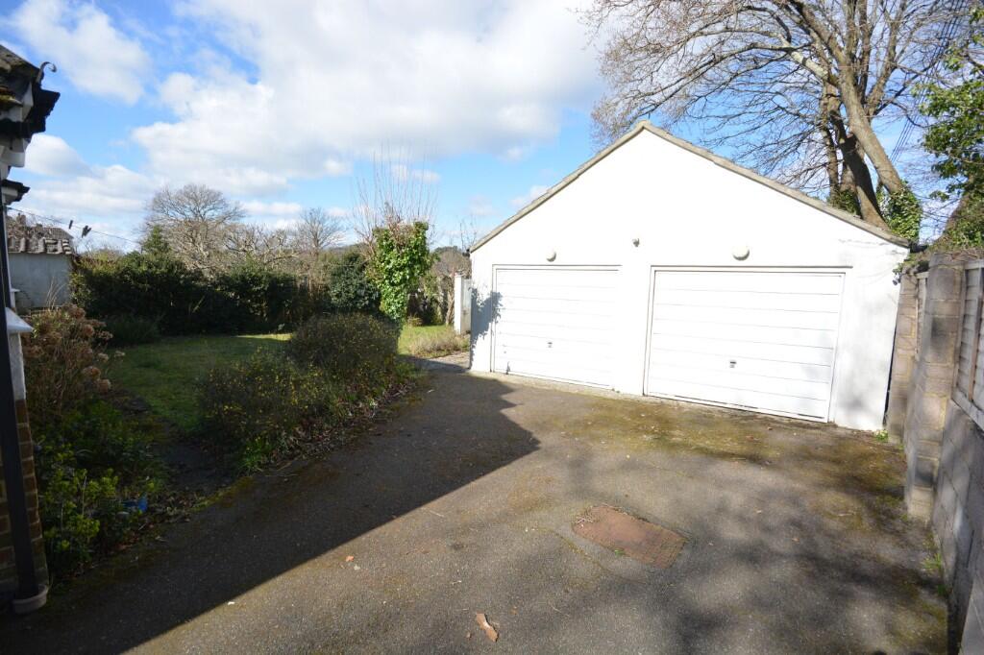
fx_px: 410
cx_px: 492
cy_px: 328
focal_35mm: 15
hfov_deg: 100.4
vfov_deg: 77.3
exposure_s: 1/640
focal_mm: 10
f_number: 8
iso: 400
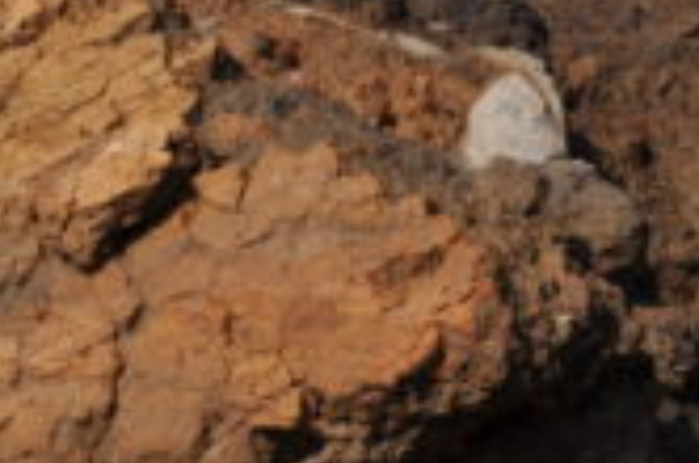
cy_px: 850
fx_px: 3488
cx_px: -606
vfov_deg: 7.4
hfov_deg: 10.7
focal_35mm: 180
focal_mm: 26
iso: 200
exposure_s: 1/500
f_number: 11
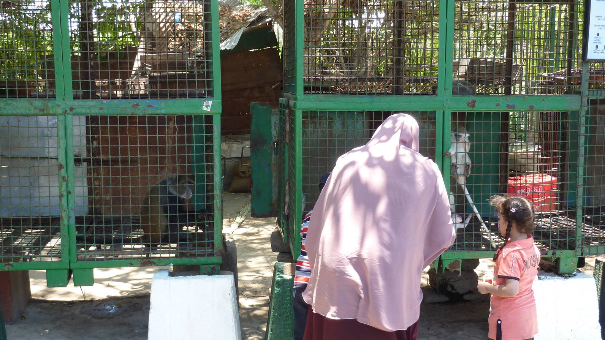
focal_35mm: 46
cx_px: 302
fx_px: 738
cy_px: 185
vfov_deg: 25.9
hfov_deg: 44.6
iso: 80
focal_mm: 6.9
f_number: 3.7
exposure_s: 1/60
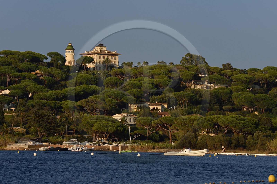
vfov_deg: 6.9
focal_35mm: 200
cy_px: 92
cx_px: 138
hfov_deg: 10.3
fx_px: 1538
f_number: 13
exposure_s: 1/160
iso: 200
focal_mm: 200
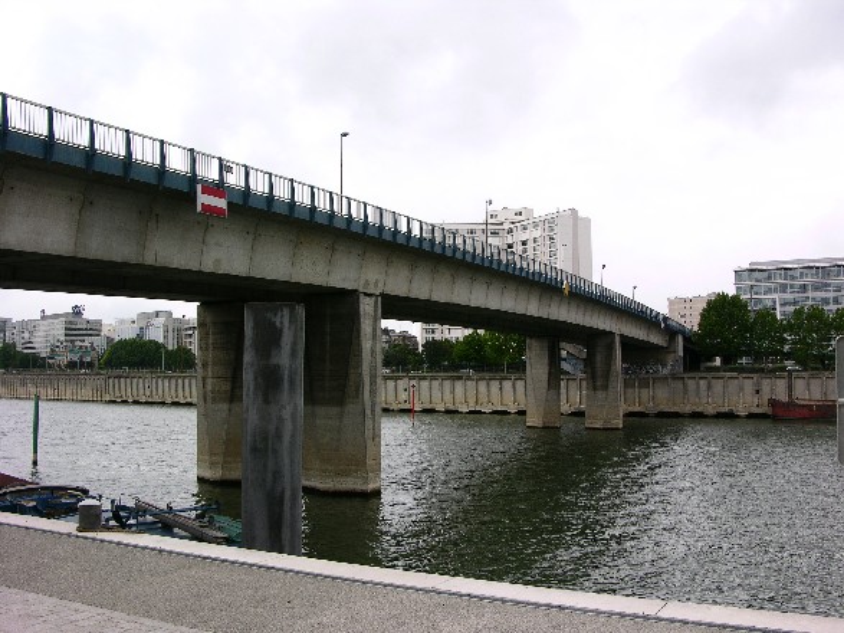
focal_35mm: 35
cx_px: 422
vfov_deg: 40.7
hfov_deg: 52.6
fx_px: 853
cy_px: 316
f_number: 6.3
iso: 50
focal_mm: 8.9
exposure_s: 1/87
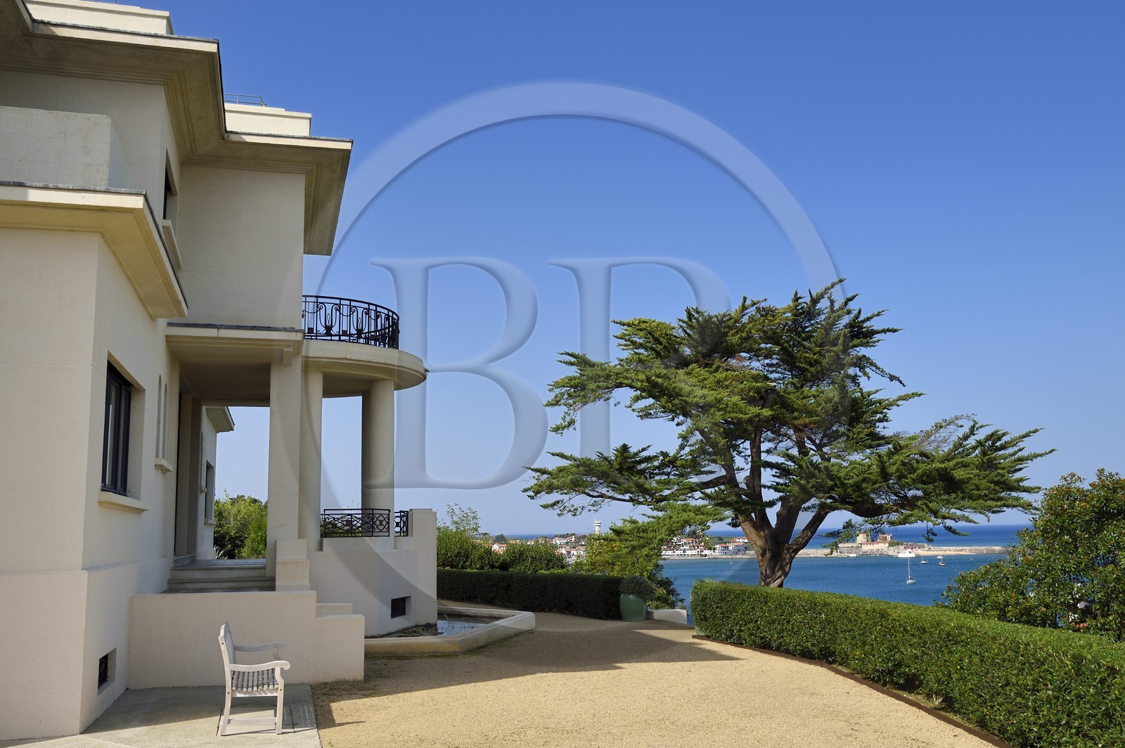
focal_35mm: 32
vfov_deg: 41.0
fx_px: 999
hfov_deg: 58.8
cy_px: 374
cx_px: 562
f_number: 13
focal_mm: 32
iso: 200
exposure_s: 1/250
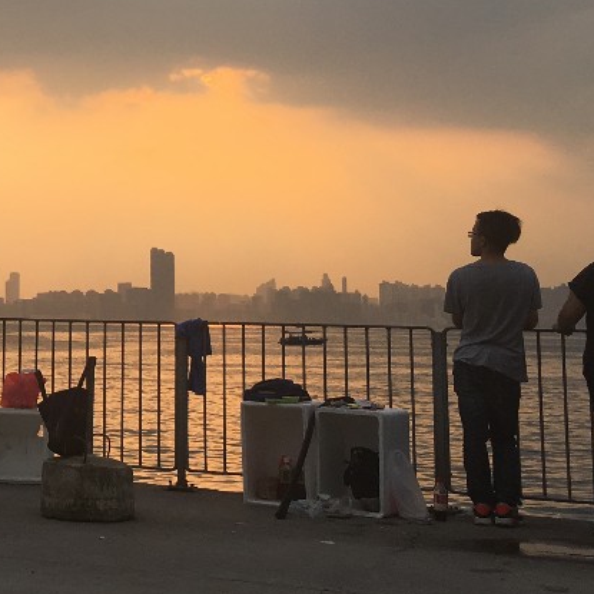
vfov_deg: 21.7
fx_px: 1534
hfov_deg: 20.4
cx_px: -135
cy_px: 156
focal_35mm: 79
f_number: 2.2
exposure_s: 1/894
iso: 25
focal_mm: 4.15
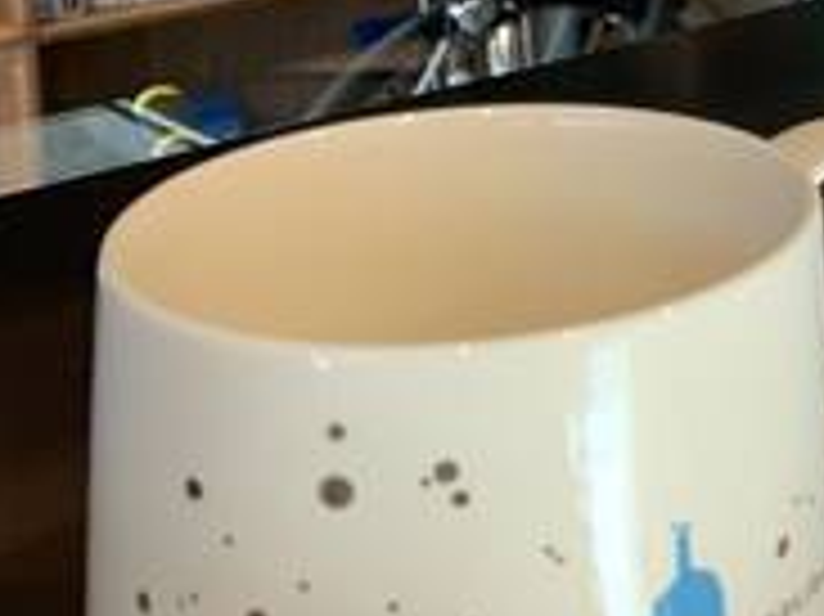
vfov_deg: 15.5
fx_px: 2165
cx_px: 1355
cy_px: -162
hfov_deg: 18.3
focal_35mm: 91
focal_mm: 4.25
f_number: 1.8
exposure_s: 1/60
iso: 80
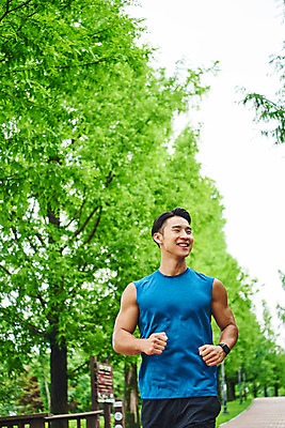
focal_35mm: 60
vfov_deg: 33.4
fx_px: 712
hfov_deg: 22.6
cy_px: 214
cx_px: 142
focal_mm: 60
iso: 500
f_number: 3.2
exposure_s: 1/1000
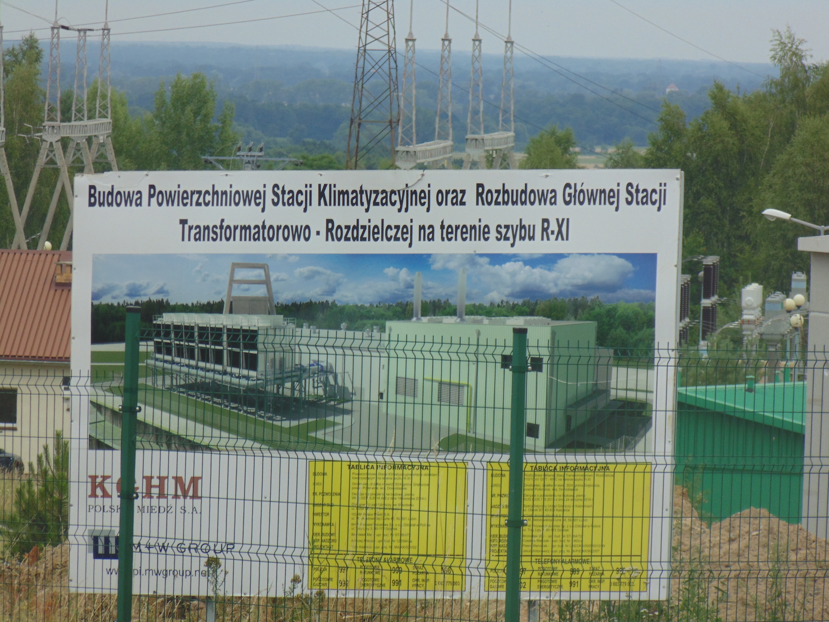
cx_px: 414
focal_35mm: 358
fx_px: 8574
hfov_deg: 5.5
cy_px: 311
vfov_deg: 4.2
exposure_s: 1/125
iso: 80
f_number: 6
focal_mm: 64.1
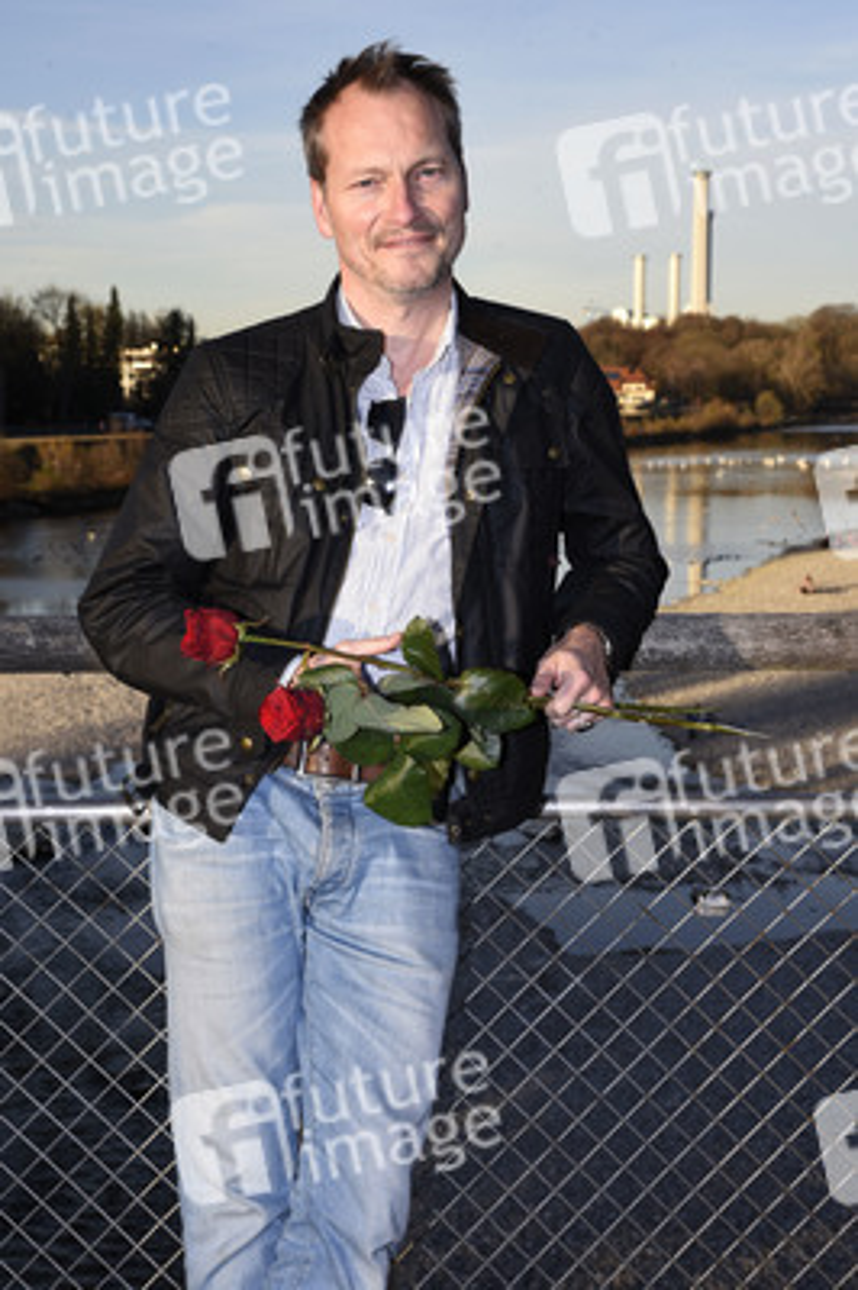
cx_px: 429
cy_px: 645
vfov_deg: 34.5
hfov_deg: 23.3
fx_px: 2077
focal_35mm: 58
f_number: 10
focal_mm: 58
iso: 200
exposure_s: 1/160
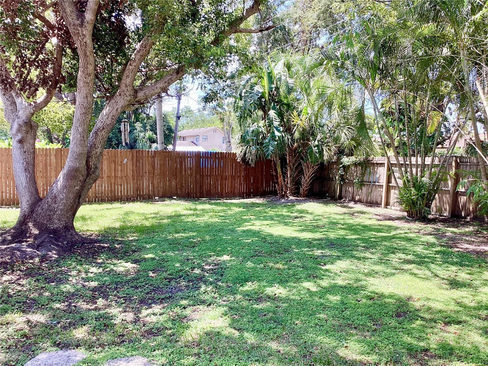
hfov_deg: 58.4
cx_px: 244
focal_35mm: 31
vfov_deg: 45.4
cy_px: 183
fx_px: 437
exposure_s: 1/132
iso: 25
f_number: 2.4
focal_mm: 3.3
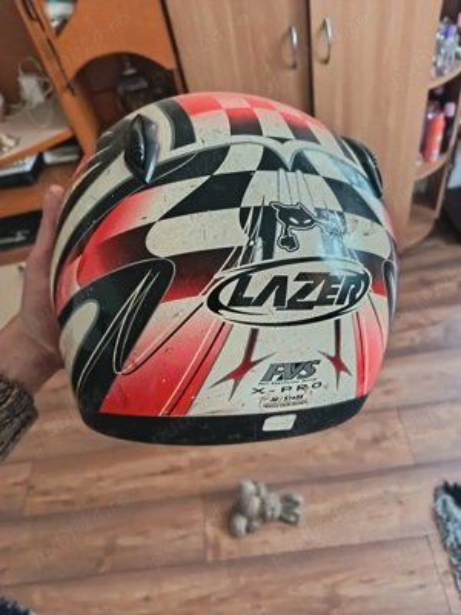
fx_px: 426
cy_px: 308
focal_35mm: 24
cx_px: 230
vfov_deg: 71.6
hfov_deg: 56.8
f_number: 1.75
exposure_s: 1/50
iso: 3400
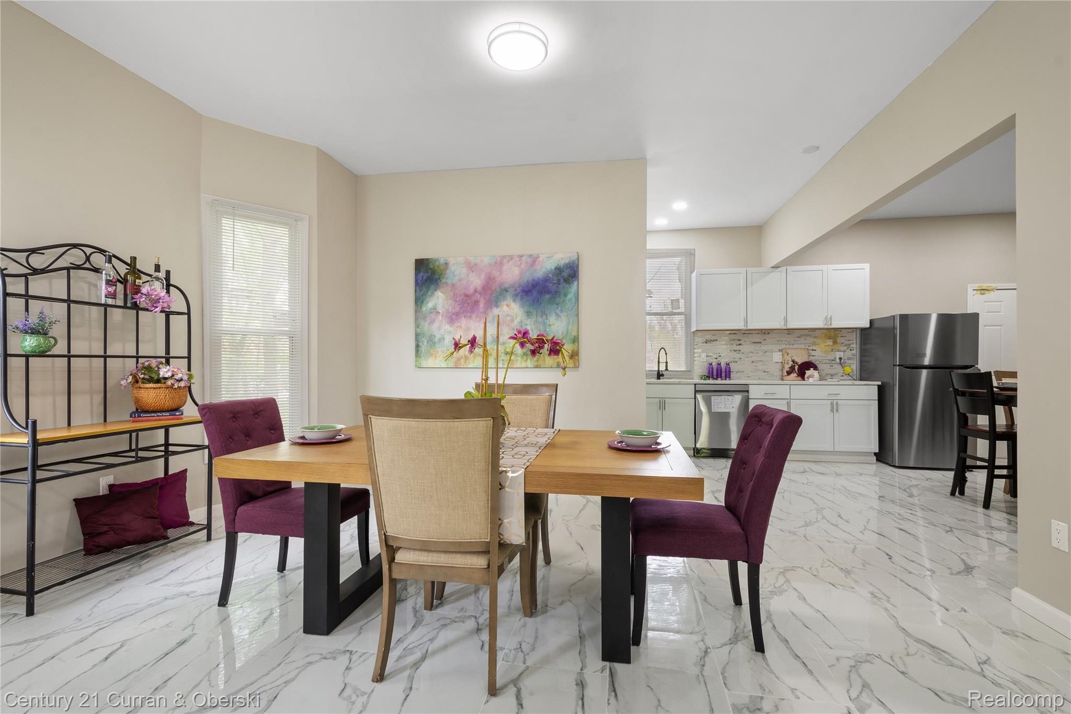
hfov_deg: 100.4
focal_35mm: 15
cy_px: 357
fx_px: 446
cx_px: 536
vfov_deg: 77.3
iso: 250
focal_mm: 10
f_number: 10
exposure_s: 1/2
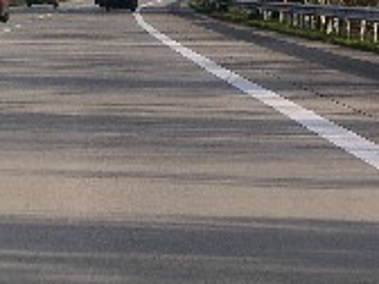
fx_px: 4204
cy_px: -86
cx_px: -150
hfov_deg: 5.1
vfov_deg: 3.9
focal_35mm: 384
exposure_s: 1/139
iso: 50
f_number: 5.2
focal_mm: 27.3
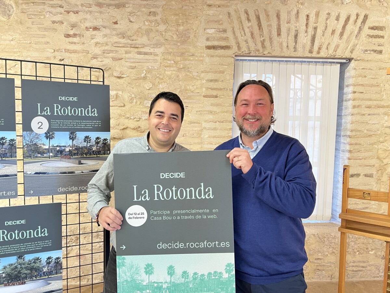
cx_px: 195
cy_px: 146
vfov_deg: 53.1
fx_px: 293
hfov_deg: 67.3
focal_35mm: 26
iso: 250
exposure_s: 1/50
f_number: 1.5
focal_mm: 5.7
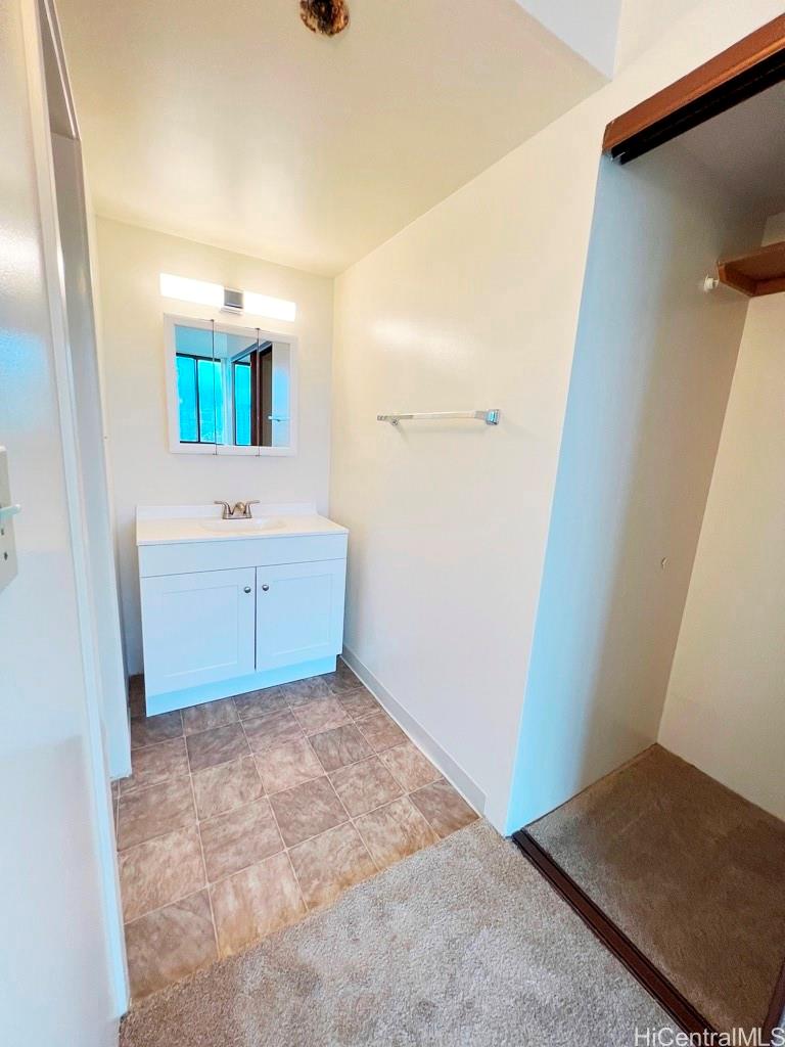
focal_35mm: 13
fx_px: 393
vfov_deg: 106.2
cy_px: 524
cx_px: 392
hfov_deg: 89.9
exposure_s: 1/120
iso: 64
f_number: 1.8
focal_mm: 1.57
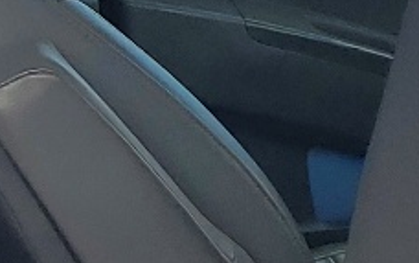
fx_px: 2206
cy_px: 298
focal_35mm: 193
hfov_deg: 10.3
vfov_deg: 6.8
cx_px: -305
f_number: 1.5
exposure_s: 1/833
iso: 50
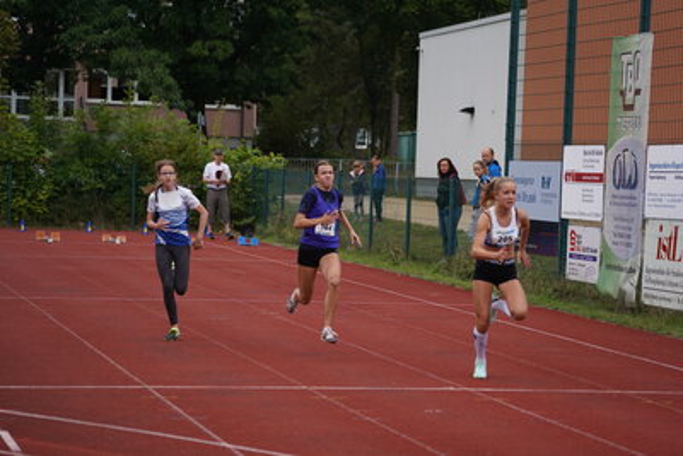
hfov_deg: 16.6
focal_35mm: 123
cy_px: 228
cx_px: 342
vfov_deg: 11.2
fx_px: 2334
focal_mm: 123
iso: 200
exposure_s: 1/800
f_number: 4
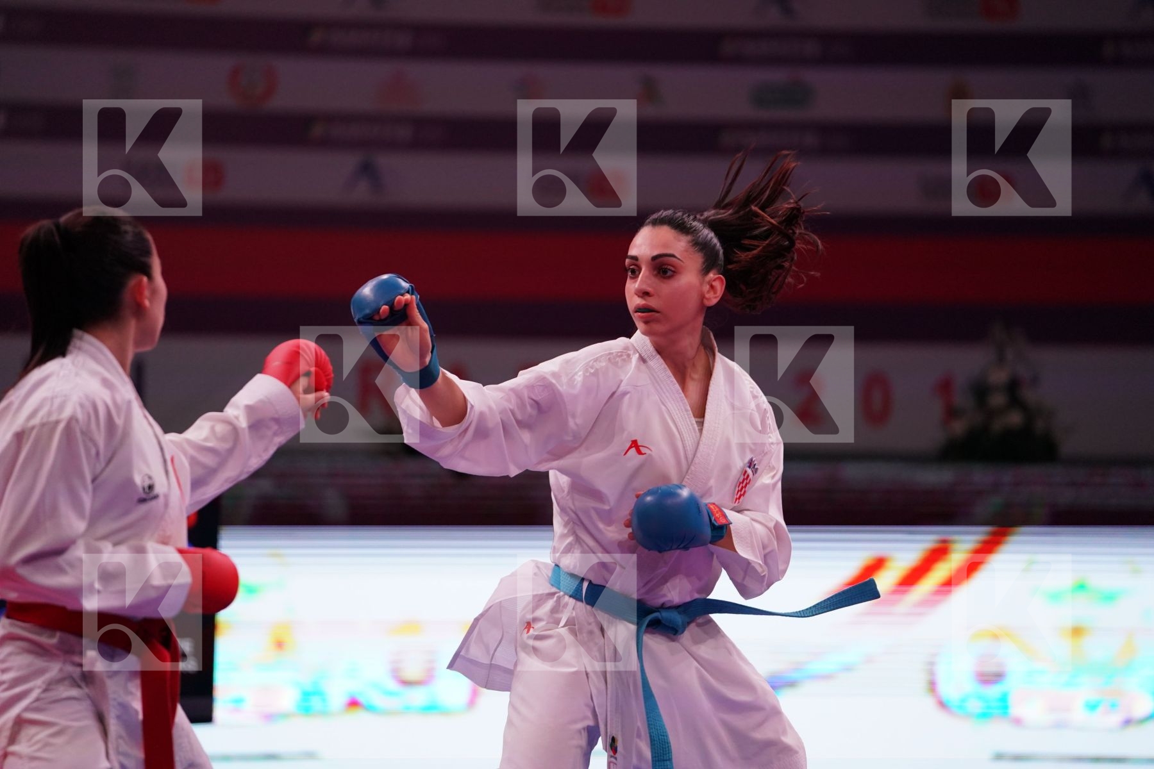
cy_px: 384
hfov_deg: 10.3
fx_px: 6411
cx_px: 577
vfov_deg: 6.9
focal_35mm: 200
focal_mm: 200
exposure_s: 1/1000
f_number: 2.8
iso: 2500
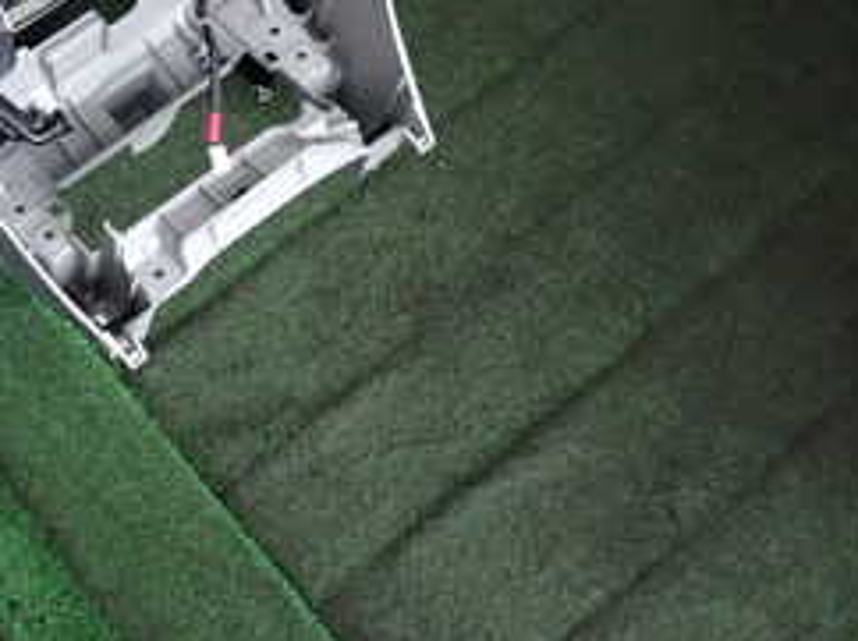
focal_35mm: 62
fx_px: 1535
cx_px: 14
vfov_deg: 23.0
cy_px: 60
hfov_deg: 29.3
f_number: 2.8
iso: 800
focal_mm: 4.5
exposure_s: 1/30
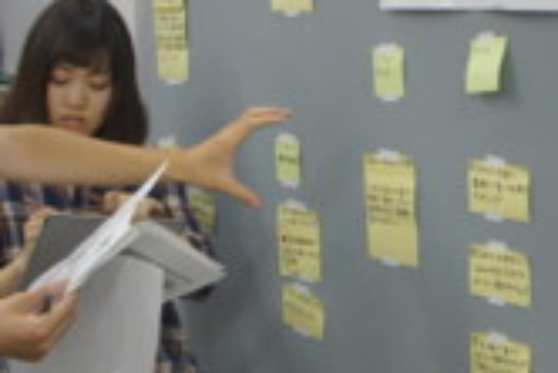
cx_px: 487
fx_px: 1257
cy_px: 190
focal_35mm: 81
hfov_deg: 24.4
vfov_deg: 16.9
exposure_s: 1/30
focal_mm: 20
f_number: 4
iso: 200
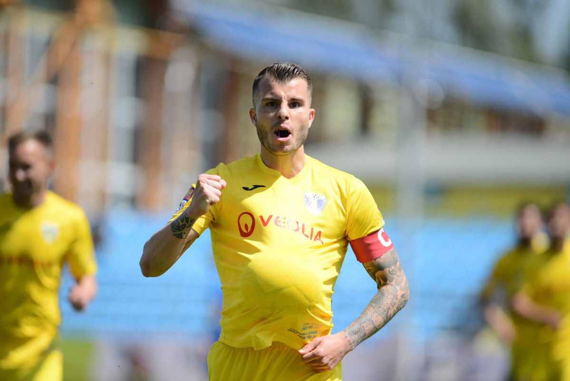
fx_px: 4751
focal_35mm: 300
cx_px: 285
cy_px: 190
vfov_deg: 4.6
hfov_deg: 6.9
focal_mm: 300
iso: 250
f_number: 3.2
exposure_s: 1/3200
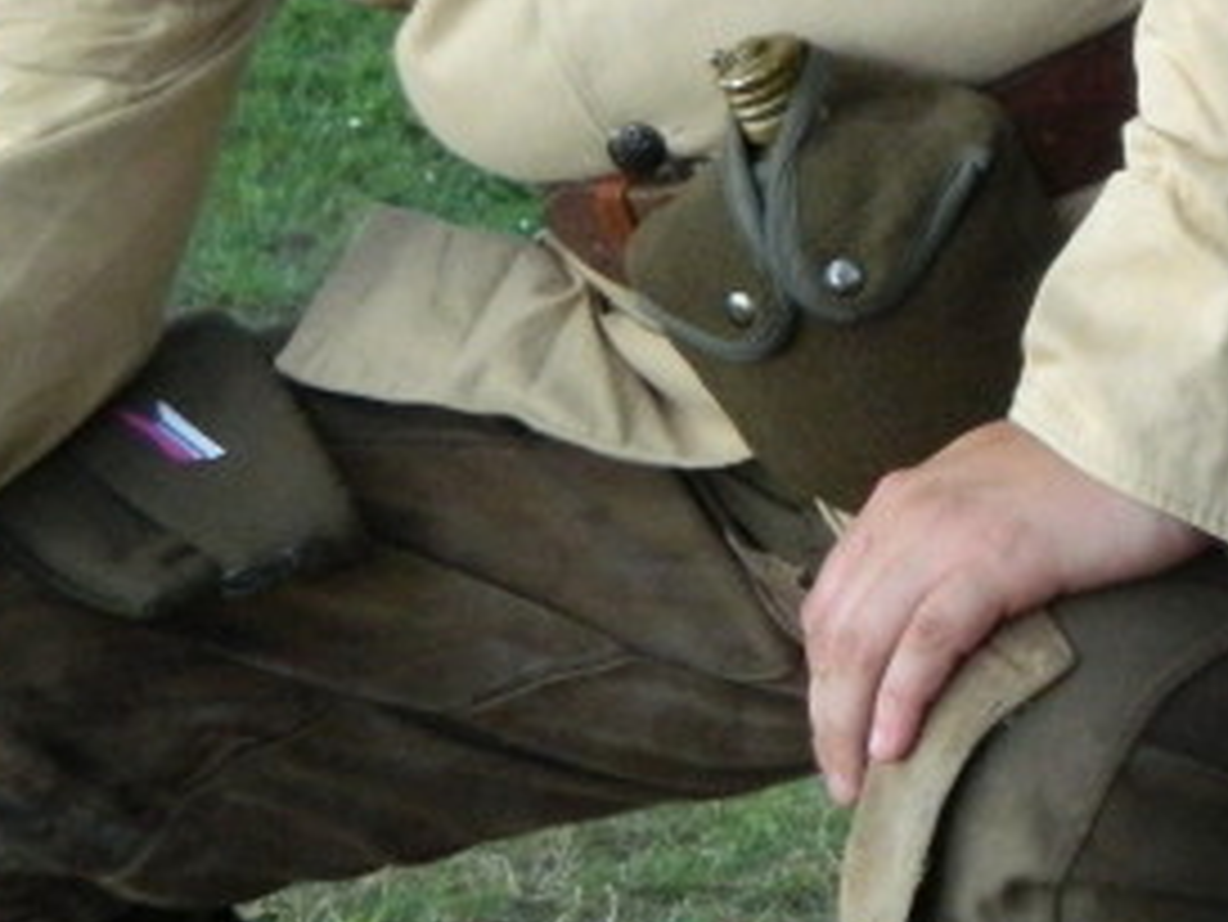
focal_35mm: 176
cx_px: 2020
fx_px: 6246
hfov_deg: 10.7
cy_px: -234
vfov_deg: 8.3
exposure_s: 1/320
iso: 400
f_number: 3.6
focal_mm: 8.4
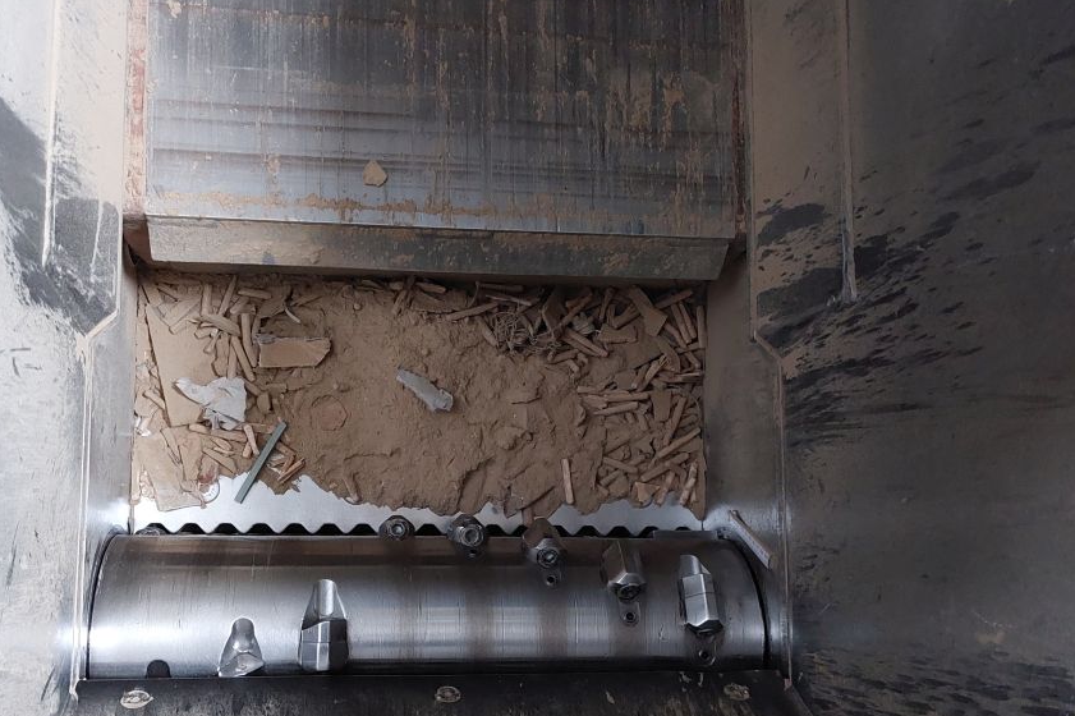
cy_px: 479
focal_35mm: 33
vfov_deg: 39.4
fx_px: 985
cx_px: 472
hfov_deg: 57.1
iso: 800
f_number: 1.8
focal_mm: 5.23
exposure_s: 1/25
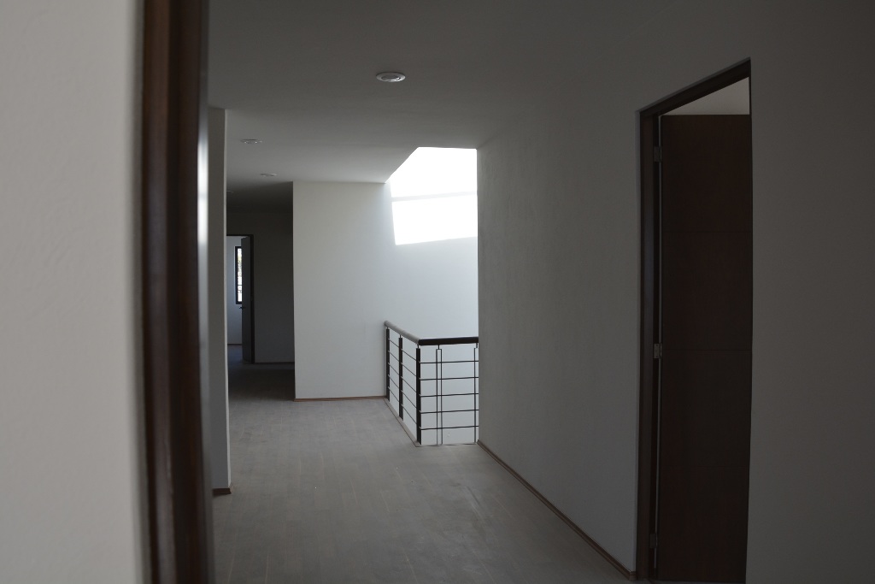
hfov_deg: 67.4
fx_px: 656
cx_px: 438
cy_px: 292
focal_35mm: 27
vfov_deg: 47.9
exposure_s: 1/160
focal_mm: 18
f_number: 6.3
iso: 200
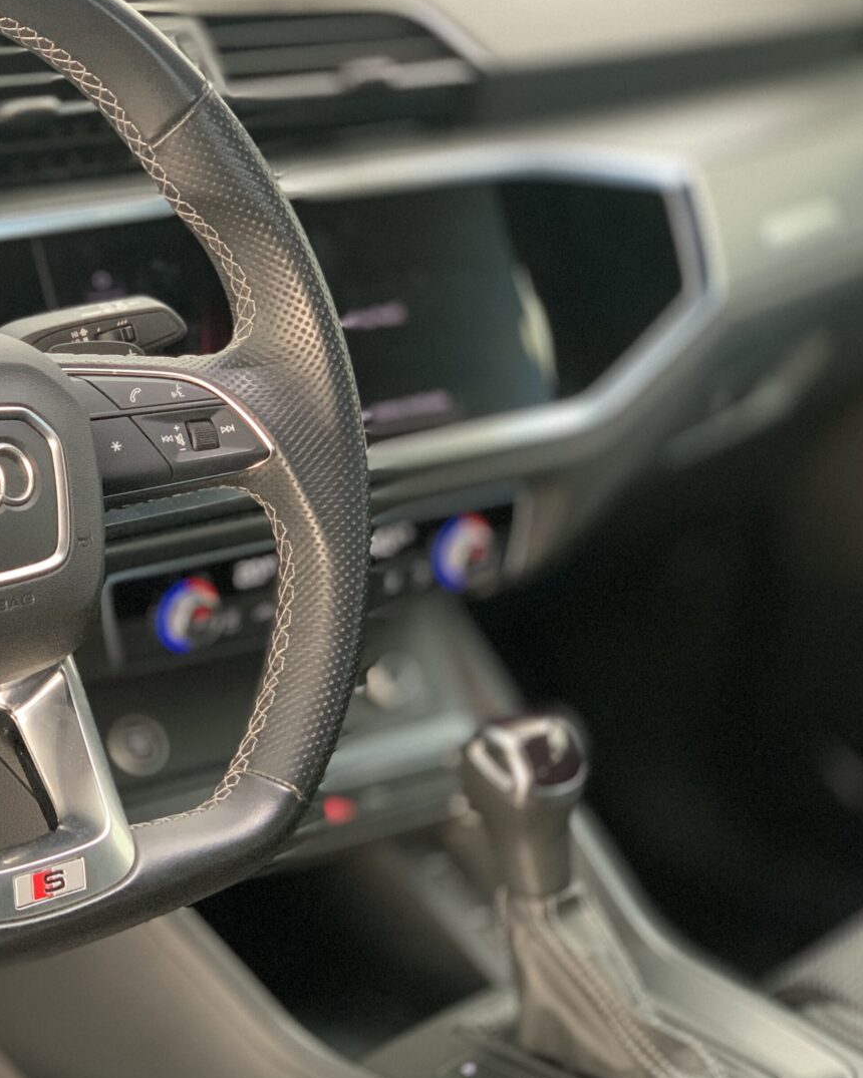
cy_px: 574
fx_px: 2714
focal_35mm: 85
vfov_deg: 22.5
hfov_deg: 17.7
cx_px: 33
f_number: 2.4
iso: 400
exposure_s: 1/46
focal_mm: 6
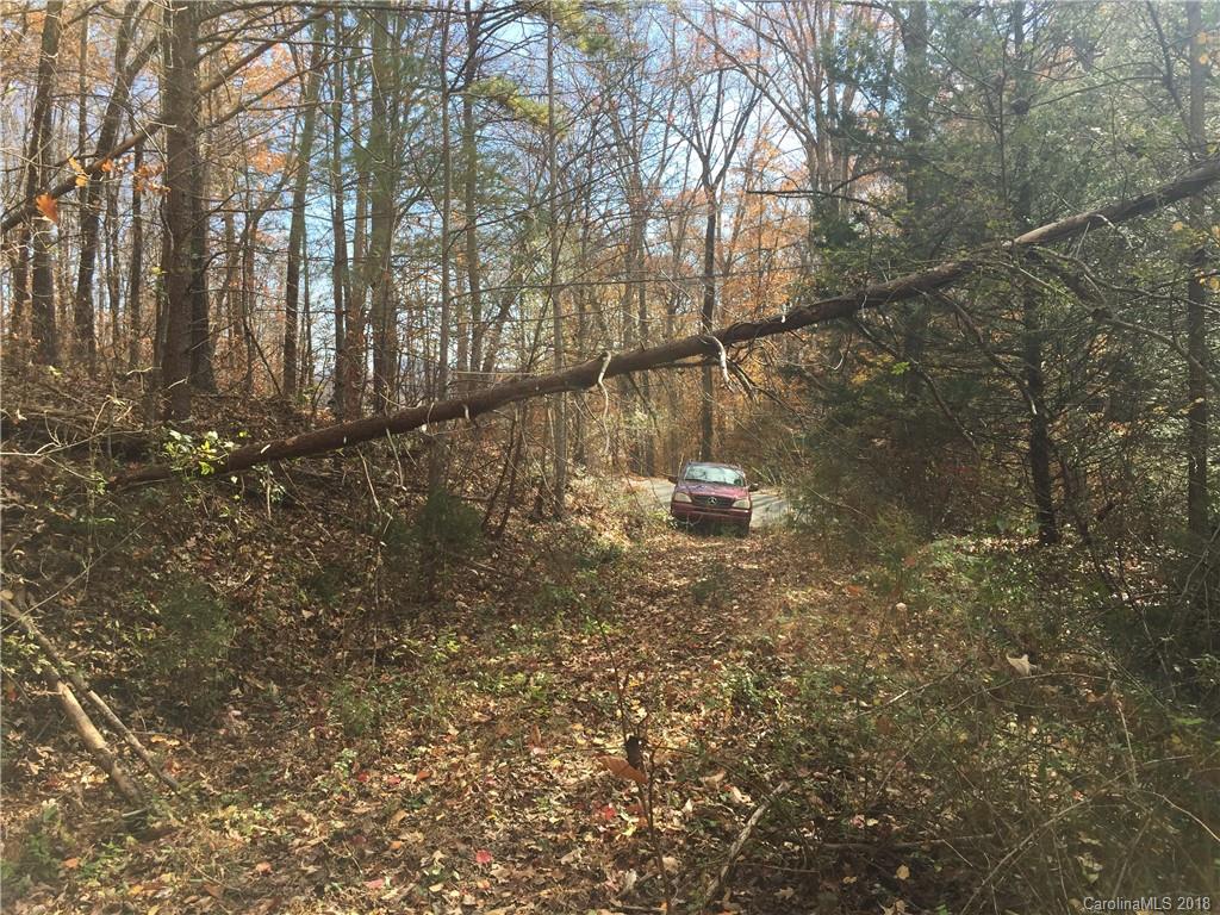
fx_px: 1022
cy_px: 458
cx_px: 610
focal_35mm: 29
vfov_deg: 48.2
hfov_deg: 61.7
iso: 32
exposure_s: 1/638
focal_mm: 4.15
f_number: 2.2
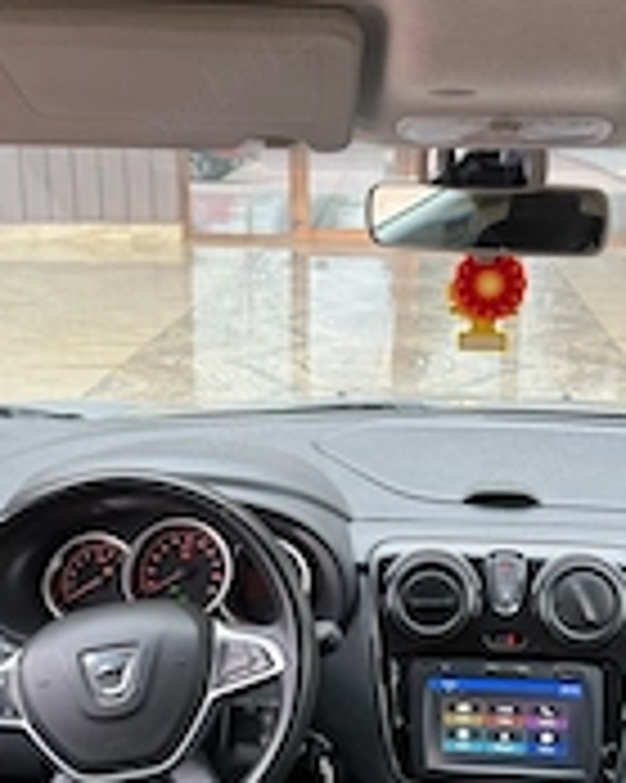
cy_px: 454
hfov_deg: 28.0
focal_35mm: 54
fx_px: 1252
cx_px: 365
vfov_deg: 34.7
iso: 200
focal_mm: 6.76
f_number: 1.78
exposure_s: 1/104
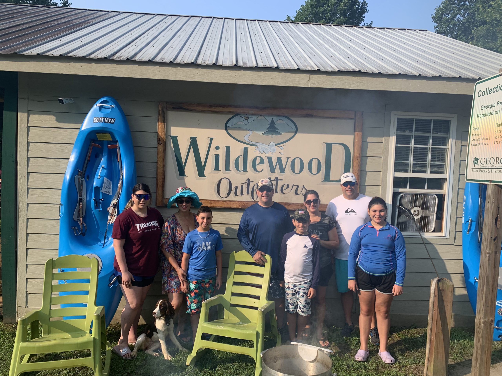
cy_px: 188
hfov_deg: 67.3
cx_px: 251
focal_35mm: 26
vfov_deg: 53.1
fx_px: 377
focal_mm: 4.25
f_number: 1.8
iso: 25
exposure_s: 1/1585
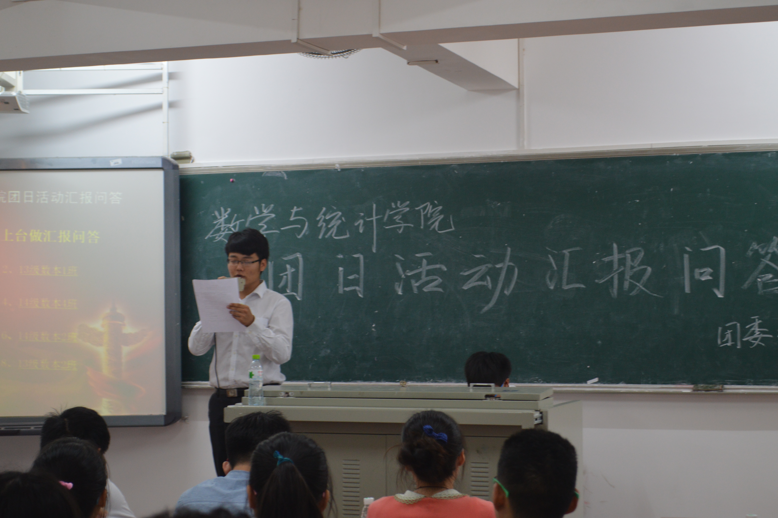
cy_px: 259
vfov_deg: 19.7
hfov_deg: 29.3
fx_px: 1490
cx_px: 389
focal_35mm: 69
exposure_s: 1/15
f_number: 5.3
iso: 640
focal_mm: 46
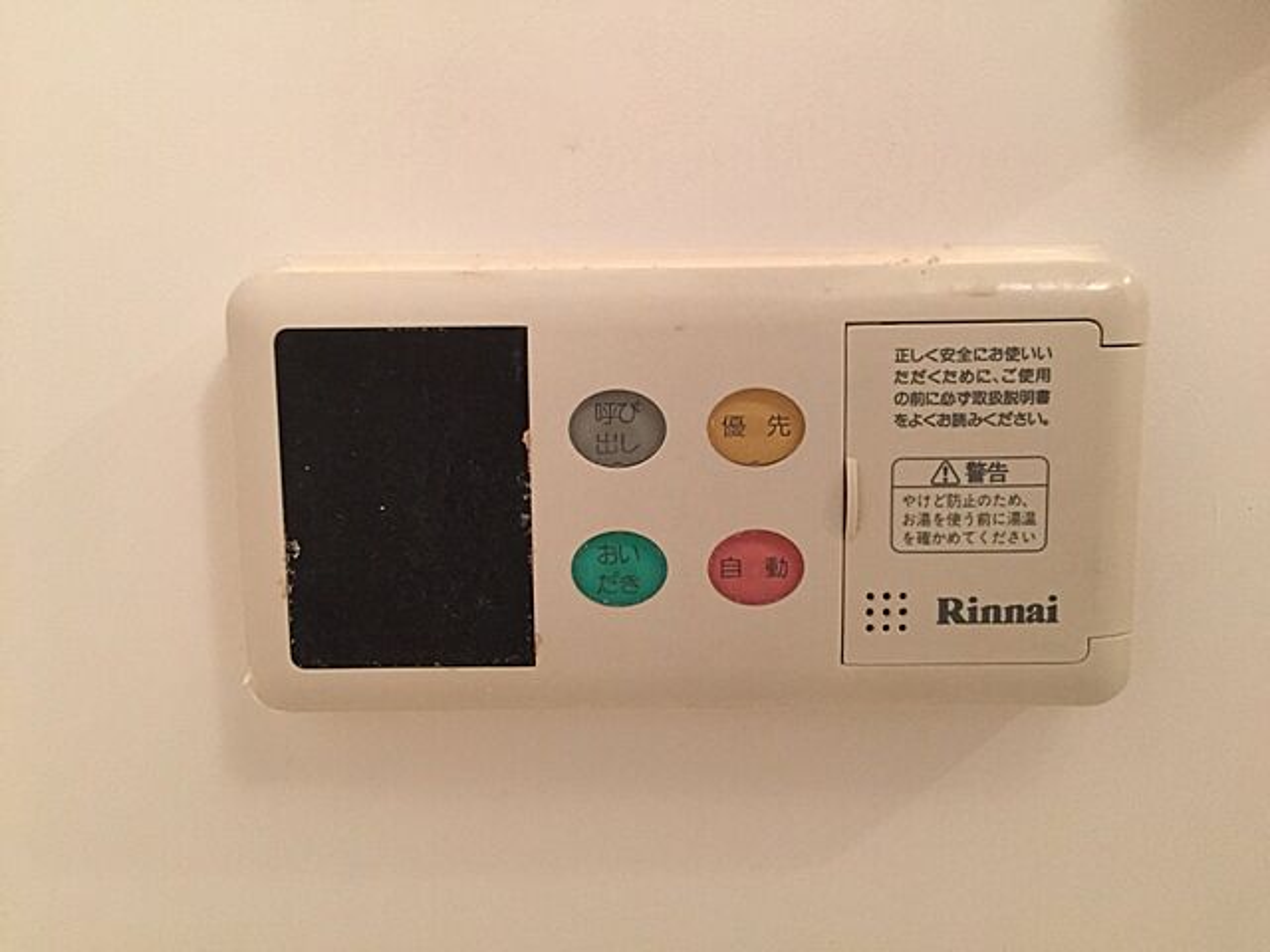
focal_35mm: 29
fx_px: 1064
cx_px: 635
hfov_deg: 61.7
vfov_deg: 48.2
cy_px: 476
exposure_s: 1/30
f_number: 2.2
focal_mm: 4.15
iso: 200
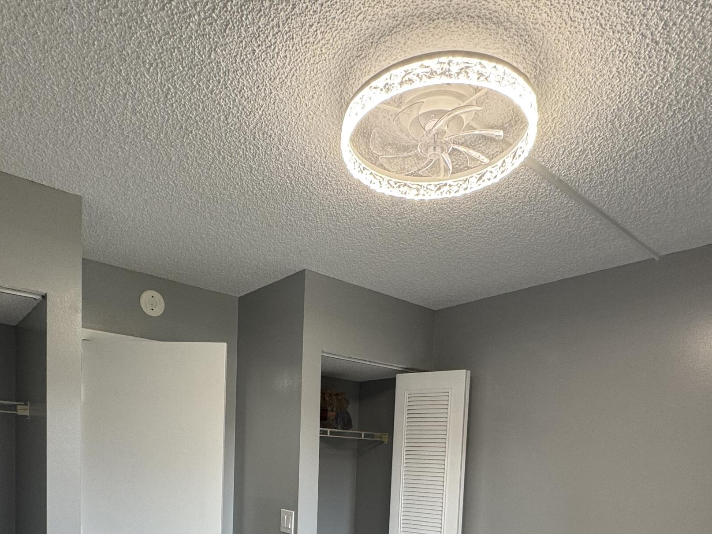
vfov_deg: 47.0
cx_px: 327
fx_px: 535
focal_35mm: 26
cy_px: 493
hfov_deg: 67.2
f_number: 2.2
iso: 100
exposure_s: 1/99
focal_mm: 2.22
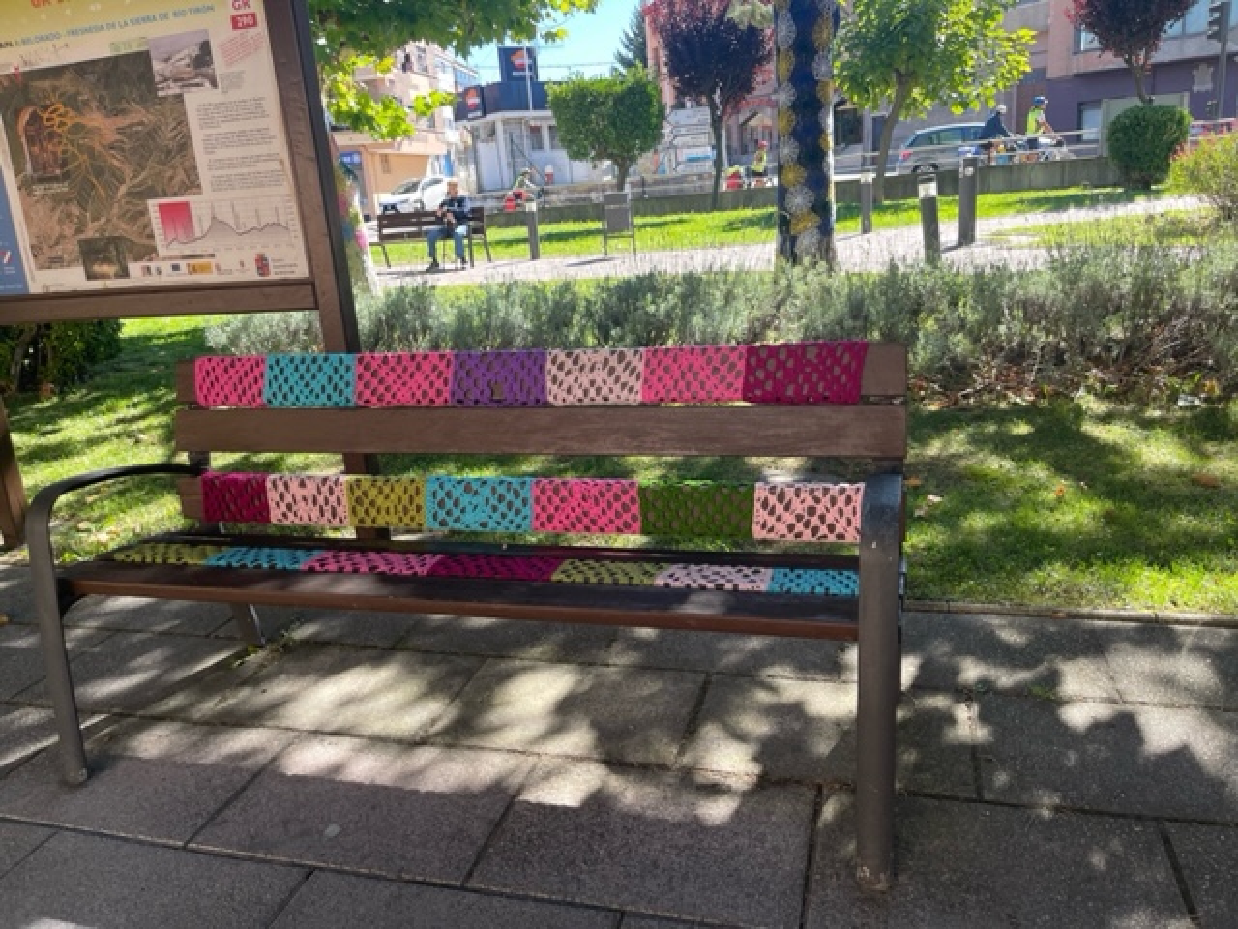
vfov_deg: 53.1
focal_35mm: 26
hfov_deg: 67.3
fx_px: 930
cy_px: 464
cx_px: 619
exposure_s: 1/344
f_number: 1.6
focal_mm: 5.1
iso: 32
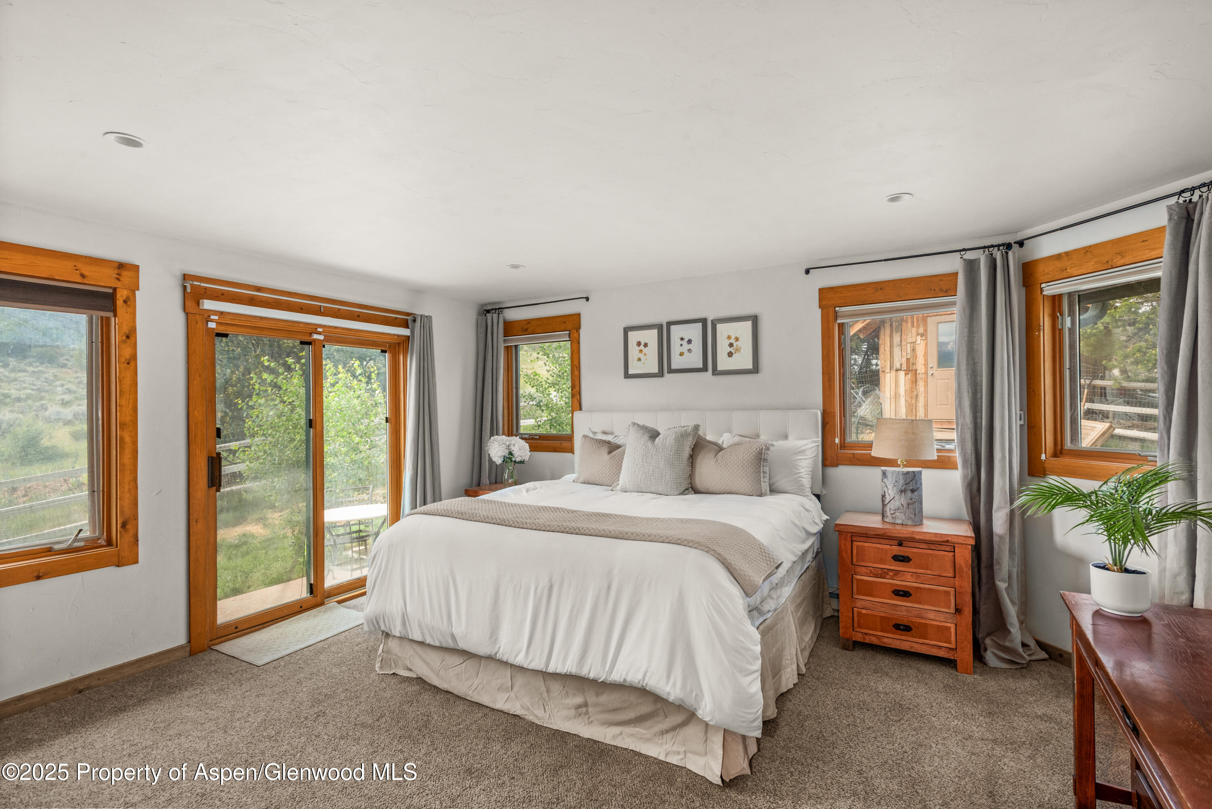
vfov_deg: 70.5
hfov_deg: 93.3
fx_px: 572
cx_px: 606
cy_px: 404
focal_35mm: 17
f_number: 11
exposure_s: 1/2
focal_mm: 17
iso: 400
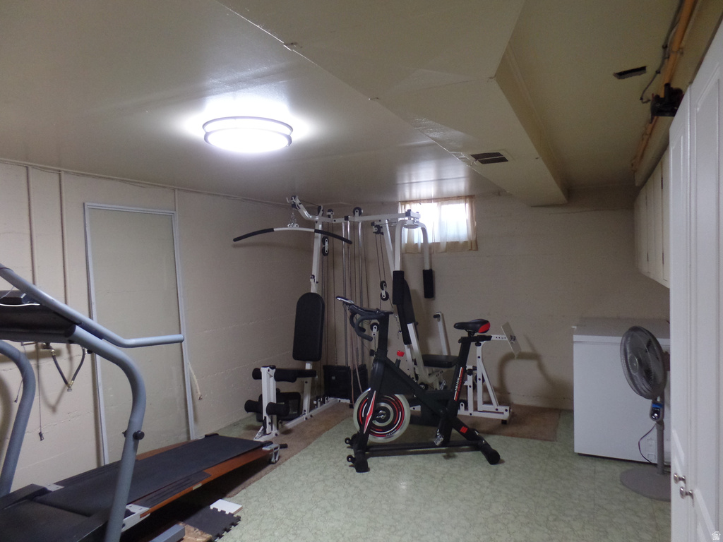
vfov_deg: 58.9
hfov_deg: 73.9
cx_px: 362
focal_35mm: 23
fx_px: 480
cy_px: 271
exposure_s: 1/20
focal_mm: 4.1
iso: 400
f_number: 2.8
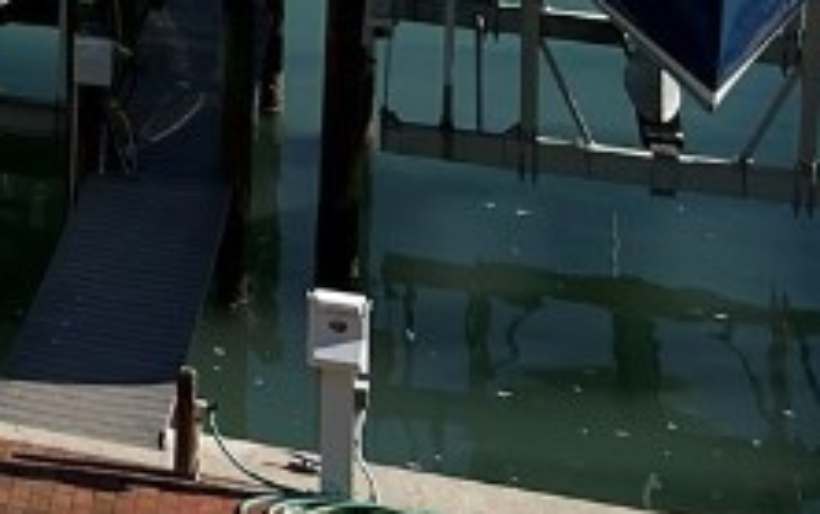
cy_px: -536
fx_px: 2840
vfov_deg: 9.6
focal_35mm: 127
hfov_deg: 13.7
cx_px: -864
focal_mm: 5.7
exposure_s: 1/5882
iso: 50
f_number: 1.5
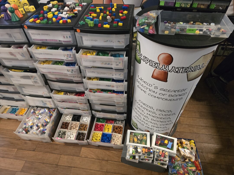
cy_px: 88
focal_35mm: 23
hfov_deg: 73.9
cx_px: 117
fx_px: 155
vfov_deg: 58.9
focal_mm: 6.3
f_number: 1.7
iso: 1600
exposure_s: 1/100
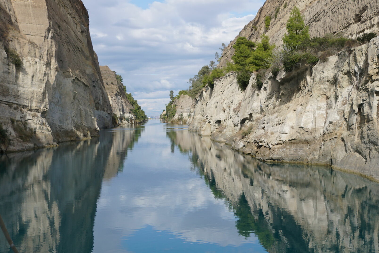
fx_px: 611
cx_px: 219
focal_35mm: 58
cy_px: 126
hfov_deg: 34.4
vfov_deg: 23.4
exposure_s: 1/250
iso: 100
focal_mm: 26
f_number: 7.1
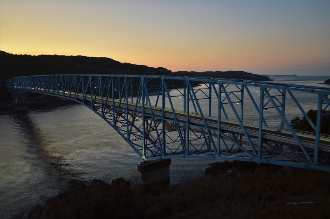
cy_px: 110
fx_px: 247
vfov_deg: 47.9
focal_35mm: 27
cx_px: 165
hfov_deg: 67.4
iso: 100
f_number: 3.5
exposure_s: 1/15
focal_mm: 18
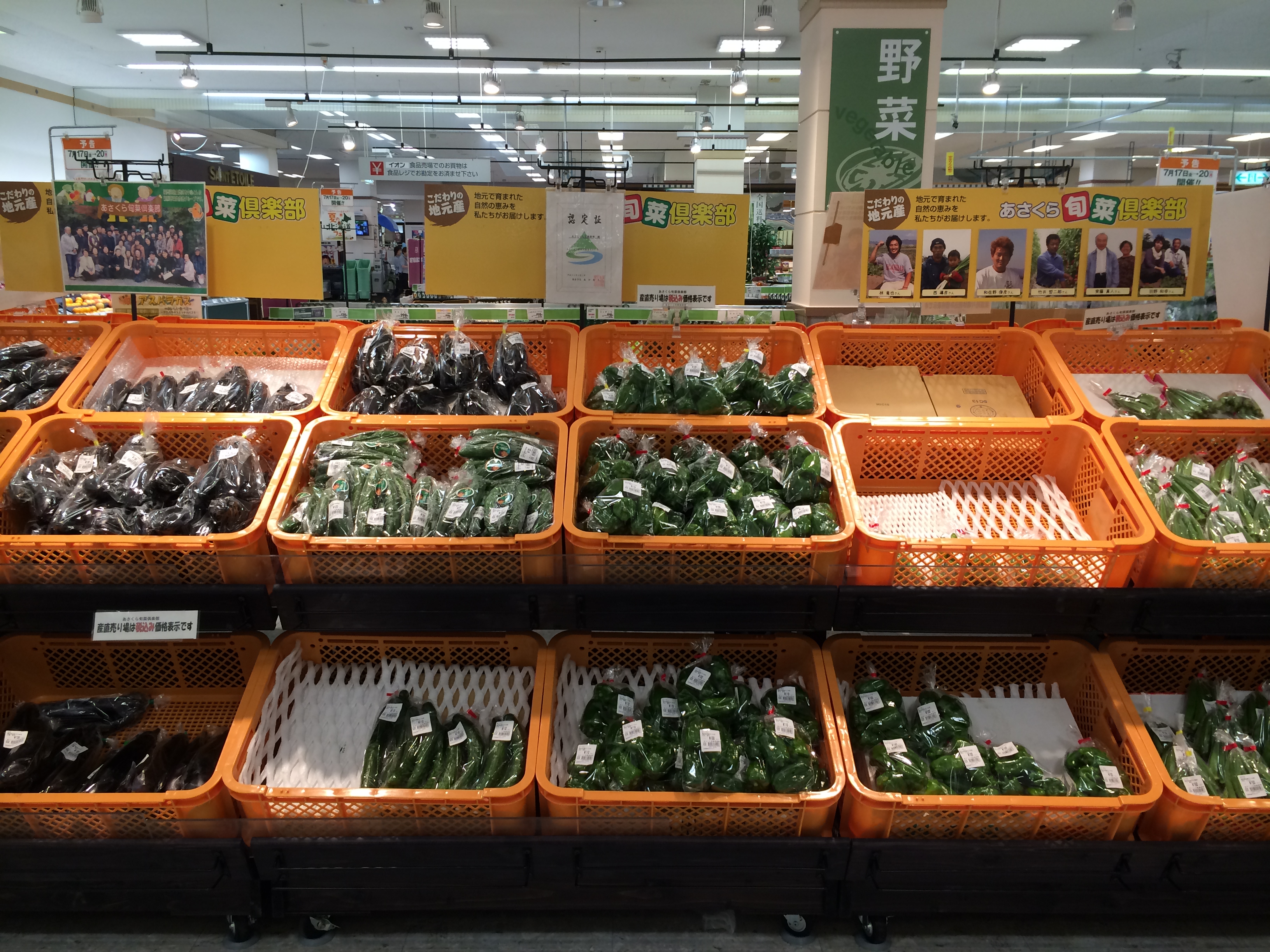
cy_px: 476
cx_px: 635
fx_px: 1101
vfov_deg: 46.8
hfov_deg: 60.0
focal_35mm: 30
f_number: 2.2
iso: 40
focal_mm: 4.12
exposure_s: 1/40
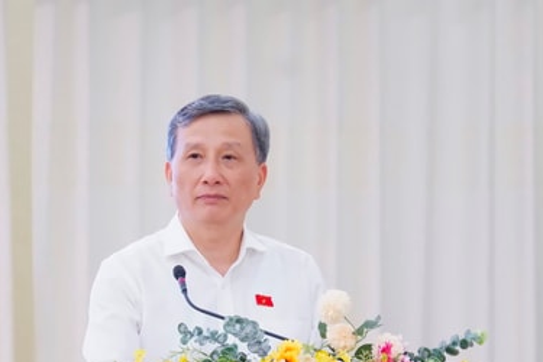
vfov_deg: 2.8
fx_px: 7496
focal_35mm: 497
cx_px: 226
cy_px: 237
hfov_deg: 4.1
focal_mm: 230
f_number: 6.7
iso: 3200
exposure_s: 1/80
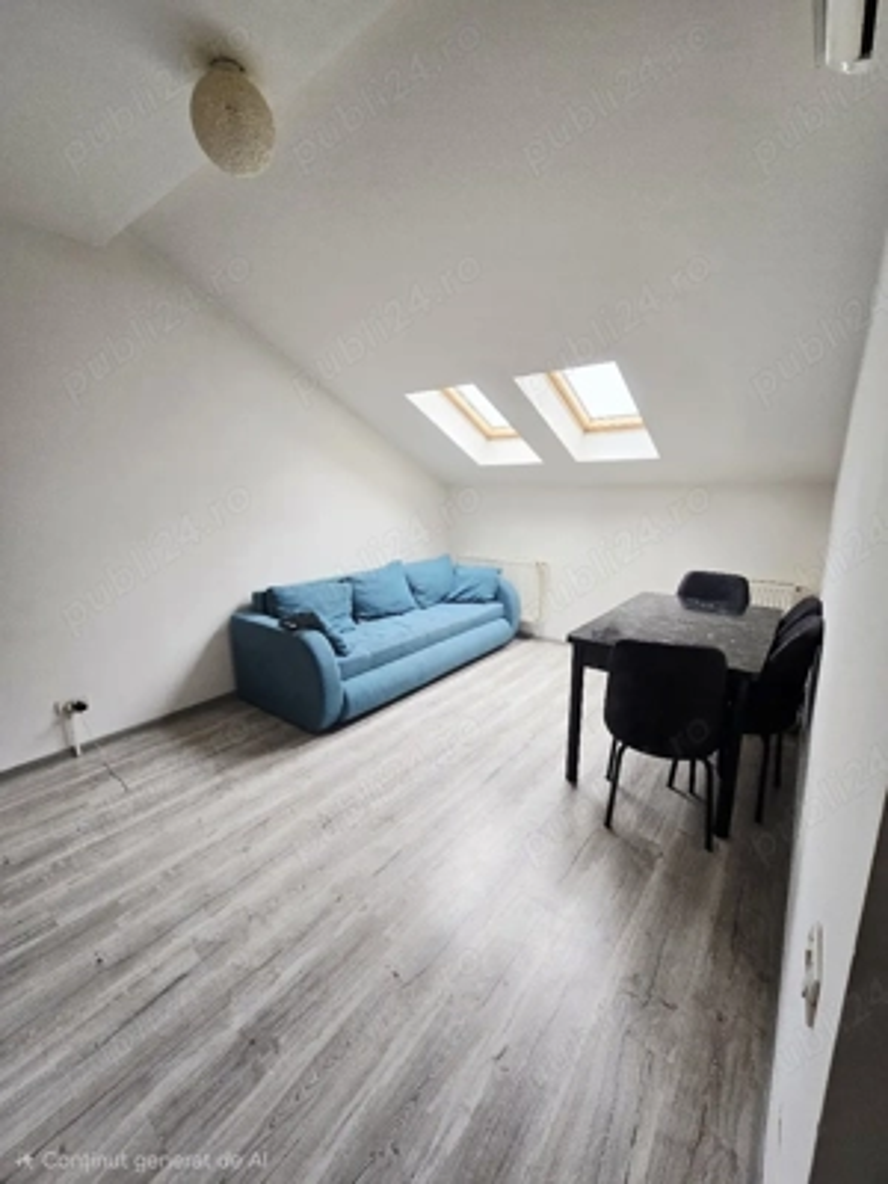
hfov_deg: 89.9
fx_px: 445
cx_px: 444
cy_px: 592
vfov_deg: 106.2
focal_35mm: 13
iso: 64
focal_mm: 2.2
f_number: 2.2
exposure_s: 1/50.3
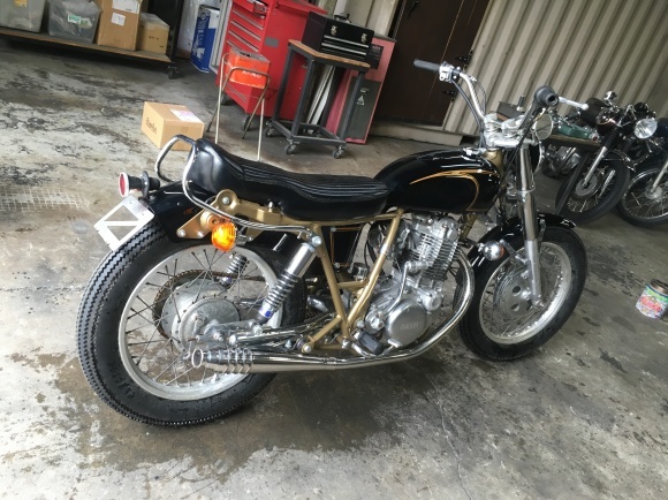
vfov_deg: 48.2
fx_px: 559
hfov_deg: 61.7
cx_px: 334
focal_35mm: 29
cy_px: 250
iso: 32
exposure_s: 1/30
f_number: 2.2
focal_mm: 4.15
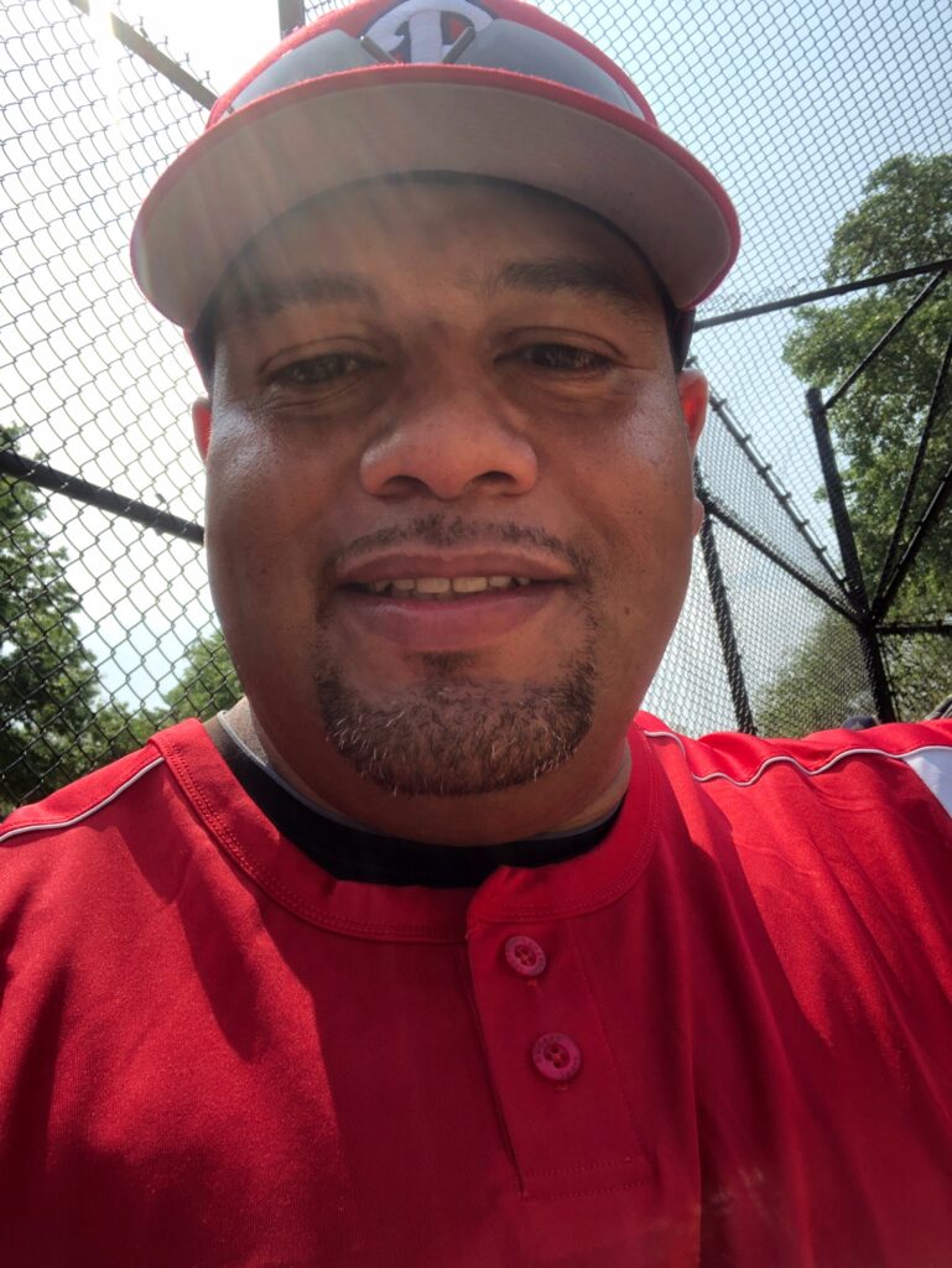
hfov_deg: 44.2
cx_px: 476
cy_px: 634
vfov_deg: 56.8
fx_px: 1172
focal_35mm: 32
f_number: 2.2
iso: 20
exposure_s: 1/368
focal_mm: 2.87
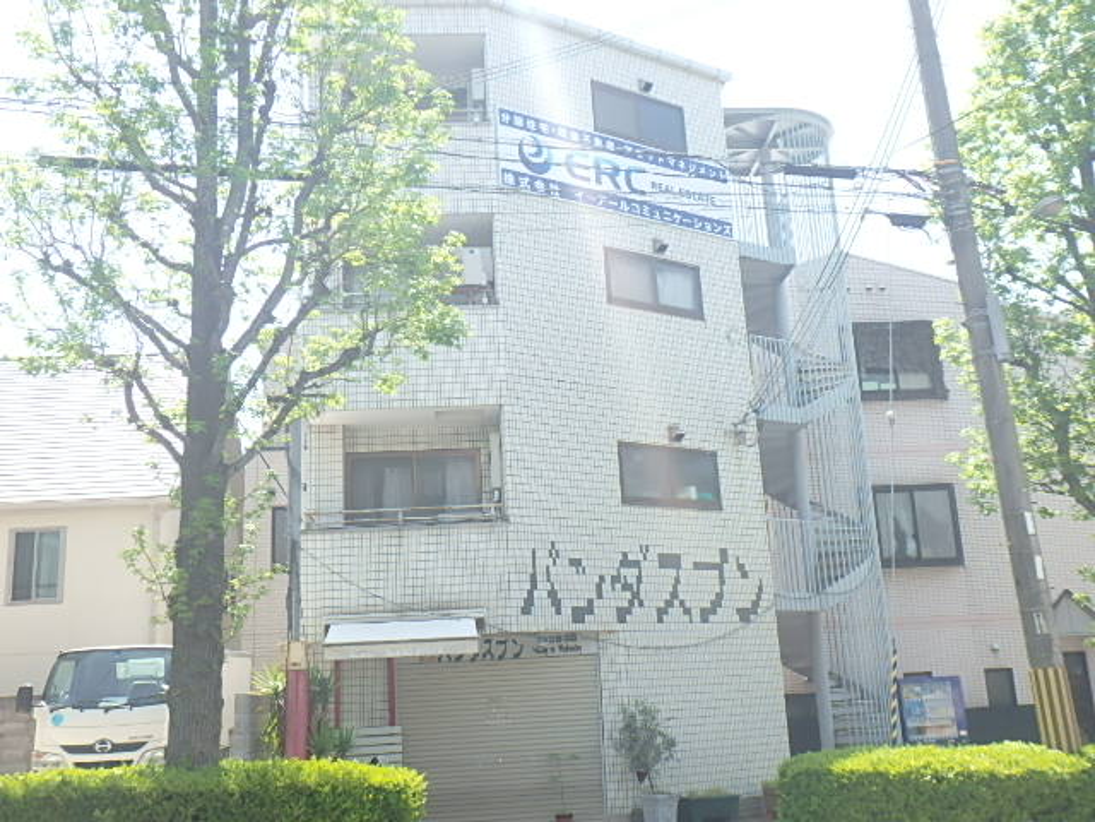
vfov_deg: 39.7
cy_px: 411
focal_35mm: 36
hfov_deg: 51.4
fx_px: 1139
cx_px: 548
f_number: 5
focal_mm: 6.4
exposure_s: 1/160
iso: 125
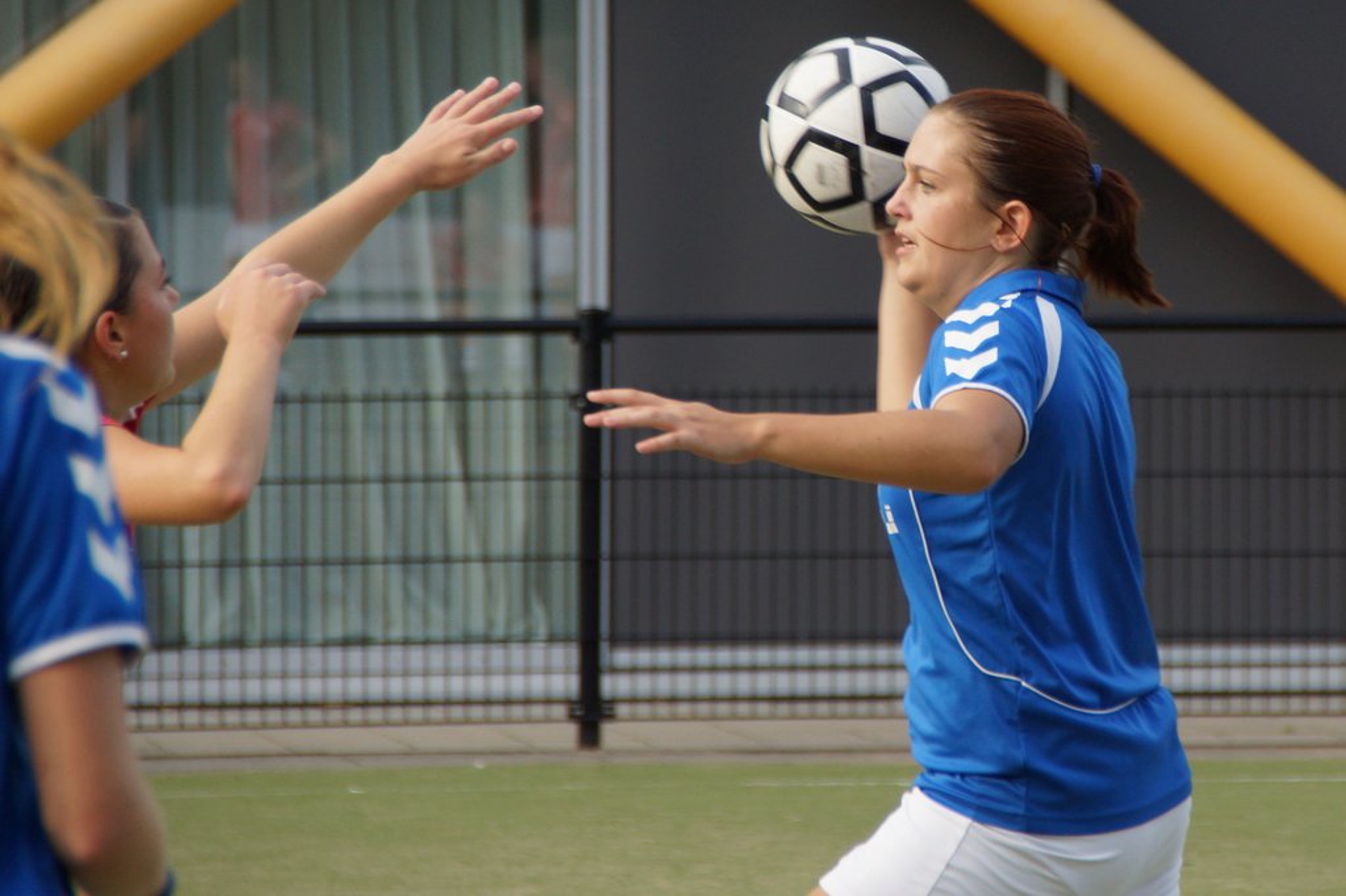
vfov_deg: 5.7
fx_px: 8970
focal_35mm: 240
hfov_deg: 8.6
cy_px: 448
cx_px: 673
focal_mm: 160
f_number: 6.3
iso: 320
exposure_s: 1/500
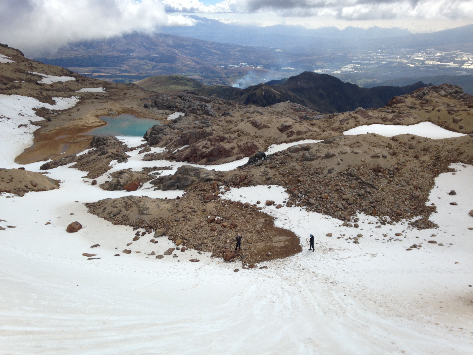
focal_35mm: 33
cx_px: 236
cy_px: 178
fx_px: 451
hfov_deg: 55.4
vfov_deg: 42.9
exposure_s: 1/1938
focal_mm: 4.12
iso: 50
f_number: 2.4
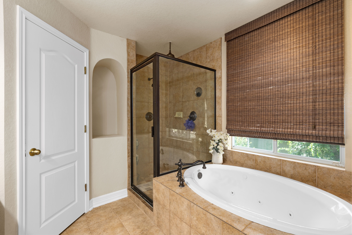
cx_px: 176
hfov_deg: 96.7
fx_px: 156
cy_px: 118
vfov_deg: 73.7
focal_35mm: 16
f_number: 7.1
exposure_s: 1/1.67
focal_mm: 16
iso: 320
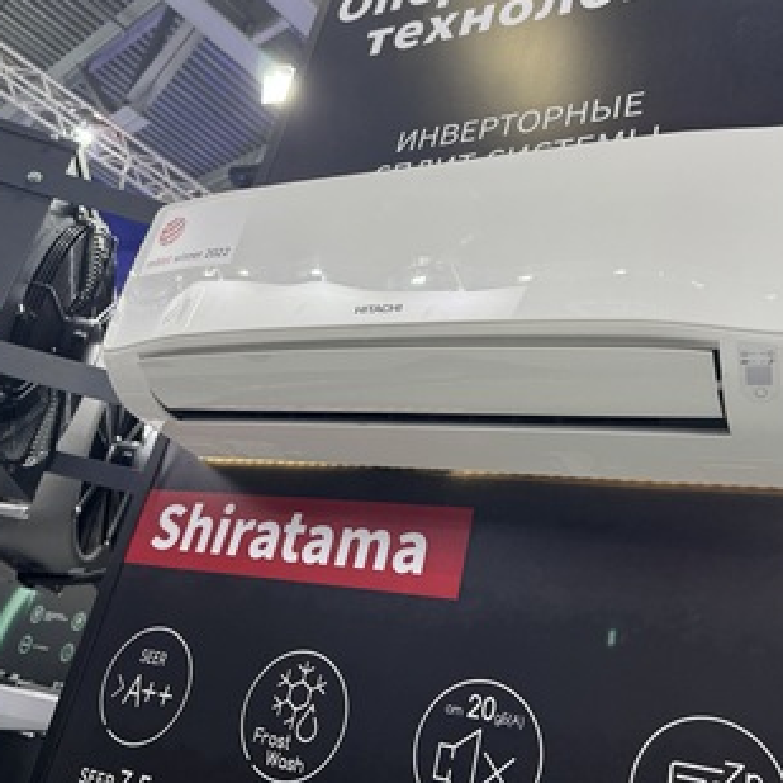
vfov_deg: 49.7
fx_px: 845
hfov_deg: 49.6
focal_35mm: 33
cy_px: 355
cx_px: 449
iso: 125
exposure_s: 1/100
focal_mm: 6.76
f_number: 1.78
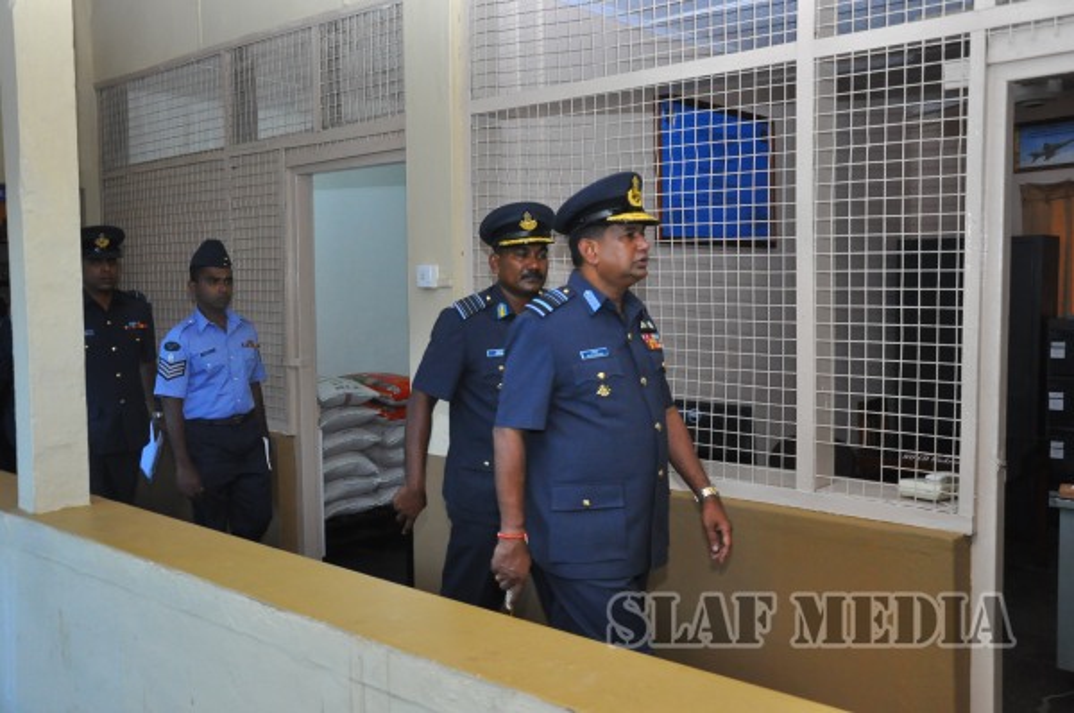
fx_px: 983
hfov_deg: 57.3
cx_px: 537
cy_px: 356
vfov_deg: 39.8
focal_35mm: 33
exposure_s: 1/80
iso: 1250
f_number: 6.3
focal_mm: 22
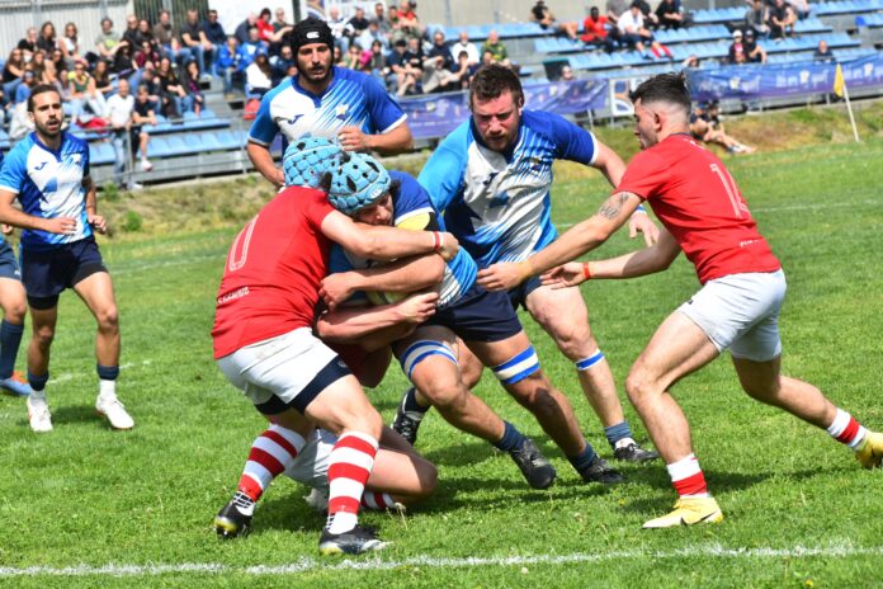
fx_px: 3556
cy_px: 294
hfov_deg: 14.2
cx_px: 442
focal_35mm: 145
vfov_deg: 9.5
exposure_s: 1/800
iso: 400
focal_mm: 145
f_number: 9
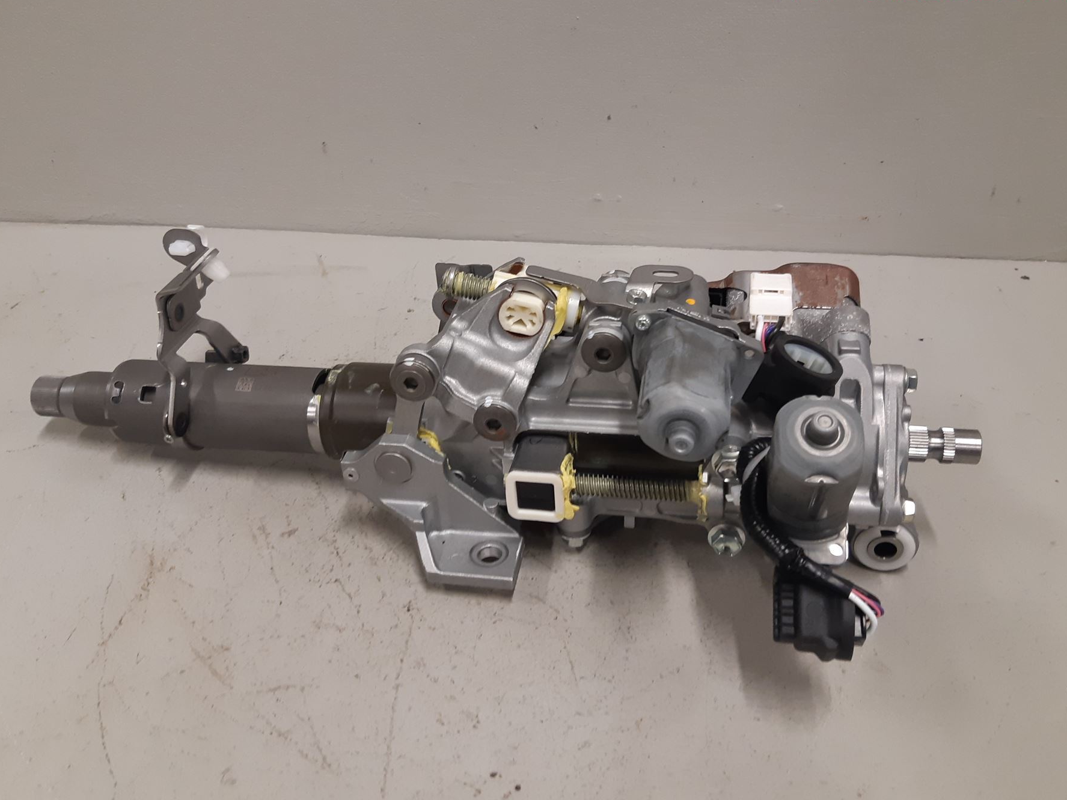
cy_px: 358
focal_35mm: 30
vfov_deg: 46.7
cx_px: 531
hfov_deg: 60.0
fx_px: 925
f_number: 1.7
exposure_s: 1/50
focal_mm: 3.93
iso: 125
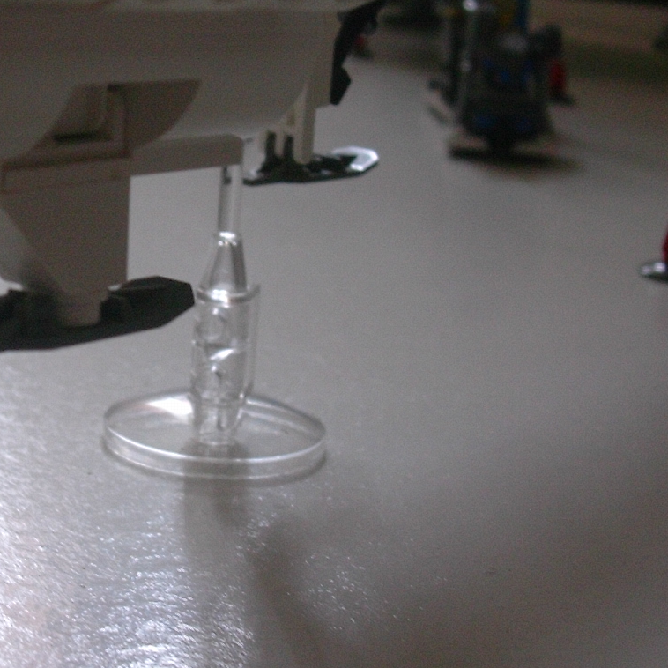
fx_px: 1834
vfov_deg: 20.6
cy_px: 239
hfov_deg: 20.5
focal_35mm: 84
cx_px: 191
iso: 70
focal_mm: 6.7
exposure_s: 1/39.1
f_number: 2.9
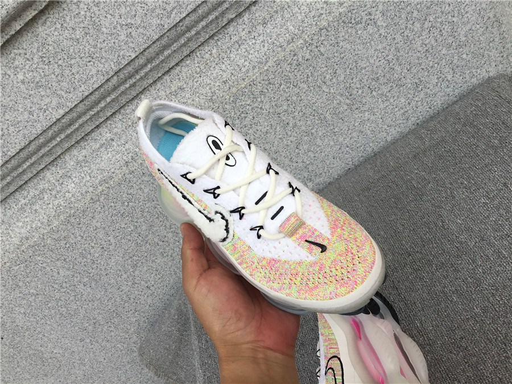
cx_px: 256
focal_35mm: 31
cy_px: 192
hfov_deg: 58.4
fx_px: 459
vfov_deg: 45.4
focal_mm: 3.3
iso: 25
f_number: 2.4
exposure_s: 1/646
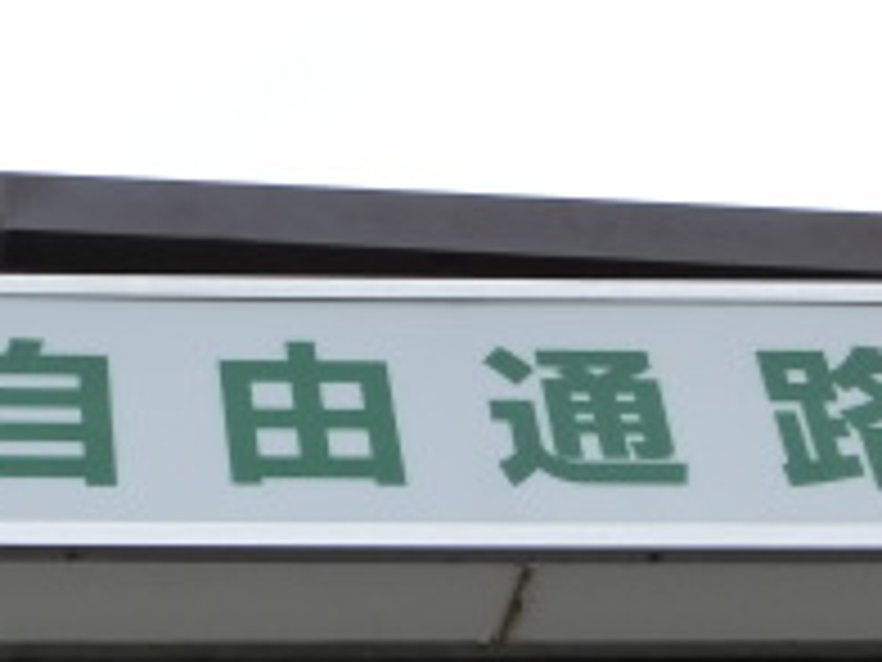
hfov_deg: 17.3
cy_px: 374
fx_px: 2828
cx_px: -32
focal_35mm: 111
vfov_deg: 13.3
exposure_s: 1/640
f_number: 3.9
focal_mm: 6
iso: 80
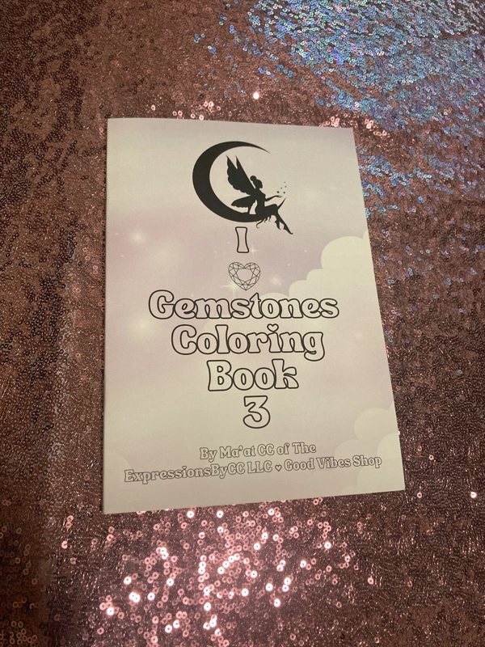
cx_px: 242
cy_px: 324
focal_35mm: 28
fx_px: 523
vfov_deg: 63.4
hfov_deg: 49.7
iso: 400
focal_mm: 3.99
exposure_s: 1/40
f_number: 1.8
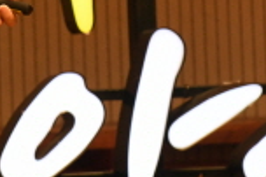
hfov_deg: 2.6
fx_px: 5831
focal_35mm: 790
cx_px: 56
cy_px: -163
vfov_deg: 1.7
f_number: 7.1
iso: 5000
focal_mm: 200
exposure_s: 1/400
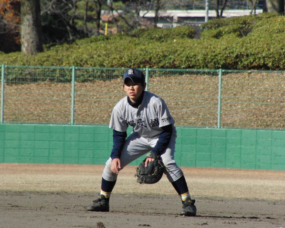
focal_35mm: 544
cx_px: 137
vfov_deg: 2.8
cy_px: 114
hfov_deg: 3.6
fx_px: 4590
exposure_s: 1/640
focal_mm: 92
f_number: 4.5
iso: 100
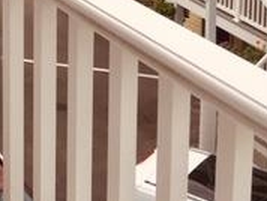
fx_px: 803
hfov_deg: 18.1
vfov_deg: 13.1
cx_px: -36
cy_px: -138
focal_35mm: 104
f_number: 2.2
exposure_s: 1/2959
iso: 25
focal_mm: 4.15
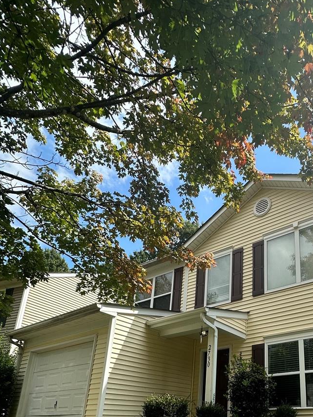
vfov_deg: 63.1
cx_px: 265
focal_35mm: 25
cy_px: 337
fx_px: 301
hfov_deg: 50.3
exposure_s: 1/1006
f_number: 2.2
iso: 40
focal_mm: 2.22
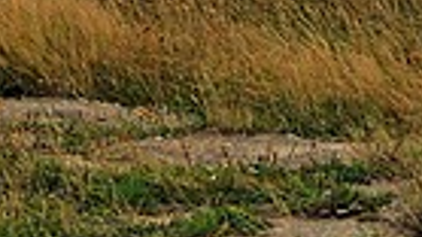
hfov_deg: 7.6
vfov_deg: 3.9
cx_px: 575
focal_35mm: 280
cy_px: -864
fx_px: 3131
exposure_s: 1/400
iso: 200
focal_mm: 31
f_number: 10
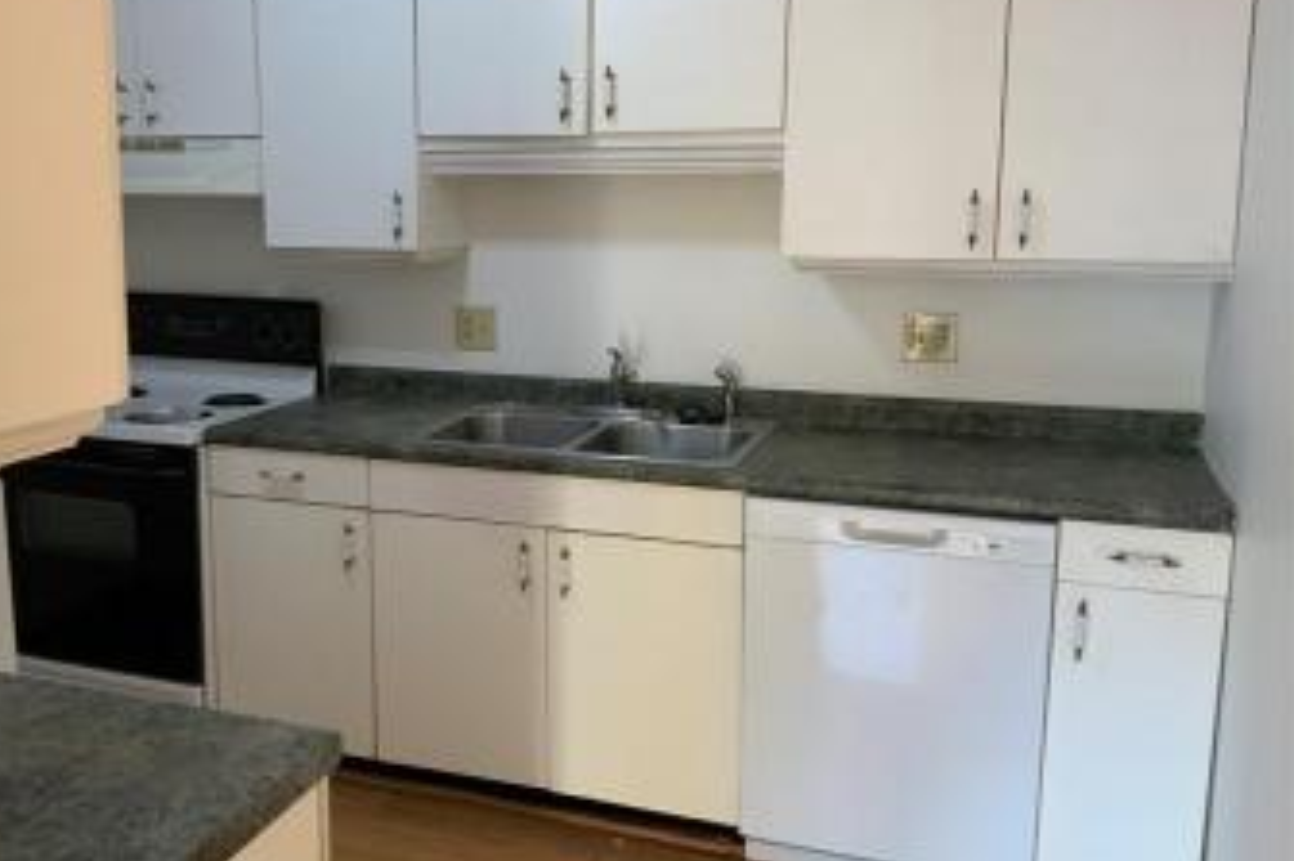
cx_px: 525
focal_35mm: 36
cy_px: 398
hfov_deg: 52.8
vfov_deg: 36.8
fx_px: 1293
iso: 64
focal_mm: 3
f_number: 1.8
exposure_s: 1/60
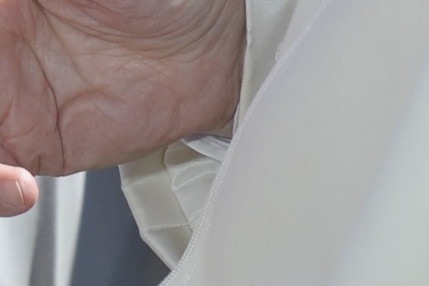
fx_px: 3038
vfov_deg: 5.0
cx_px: -300
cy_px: -724
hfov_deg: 7.9
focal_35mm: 255
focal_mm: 35
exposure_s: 1/320
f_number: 8
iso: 200
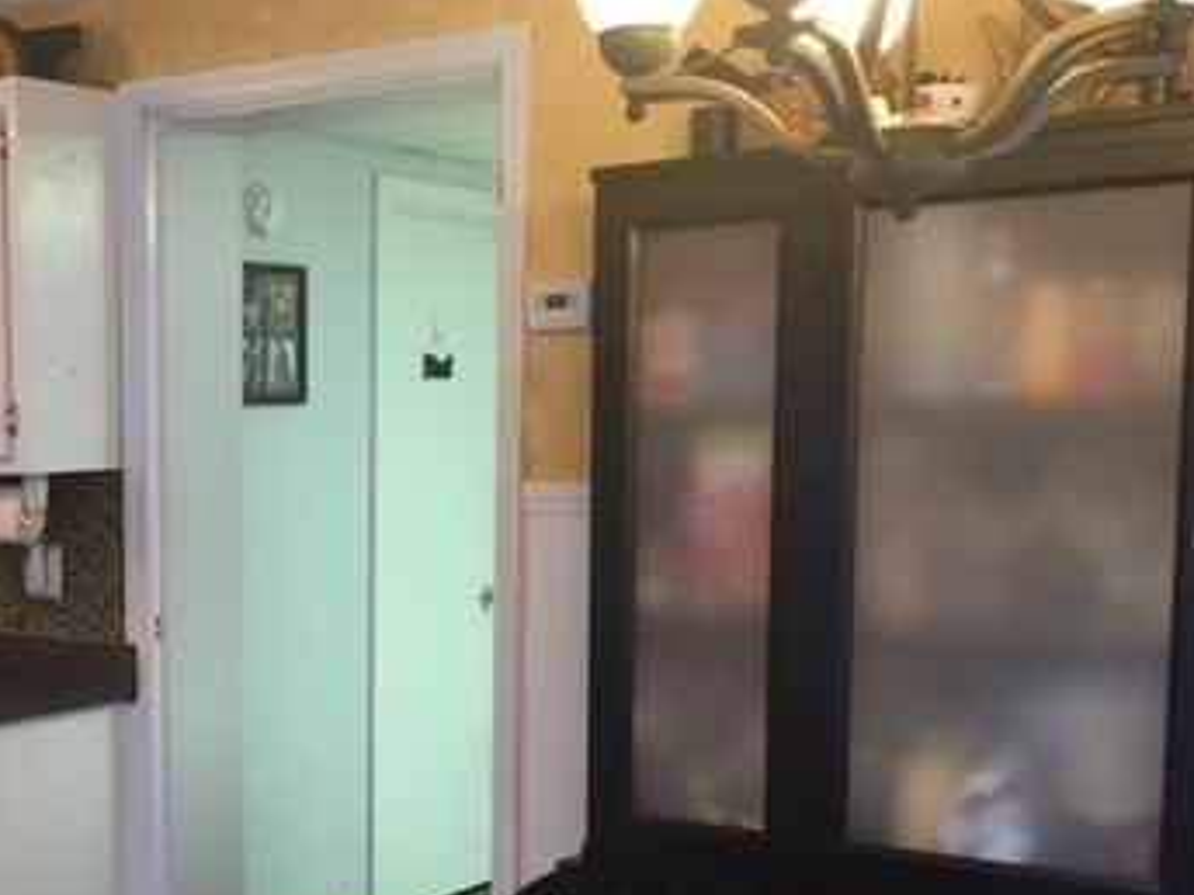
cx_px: 160
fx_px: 1863
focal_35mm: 54
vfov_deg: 26.7
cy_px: 659
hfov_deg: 33.9
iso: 125
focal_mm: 4.15
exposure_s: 1/30
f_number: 2.2
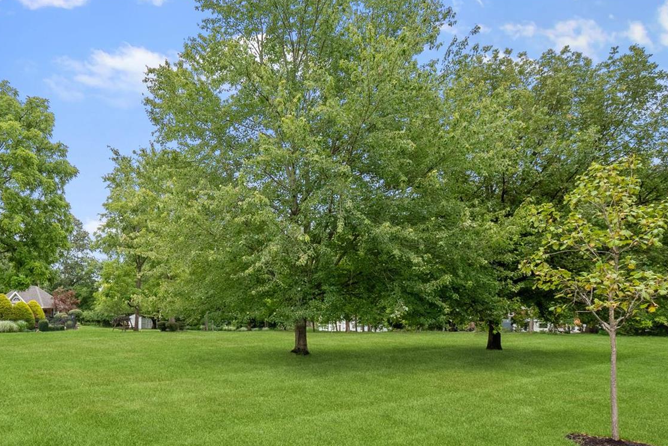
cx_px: 206
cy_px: 314
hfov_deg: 73.0
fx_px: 427
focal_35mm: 23
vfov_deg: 53.5
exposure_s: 1/200
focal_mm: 8
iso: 400
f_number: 8
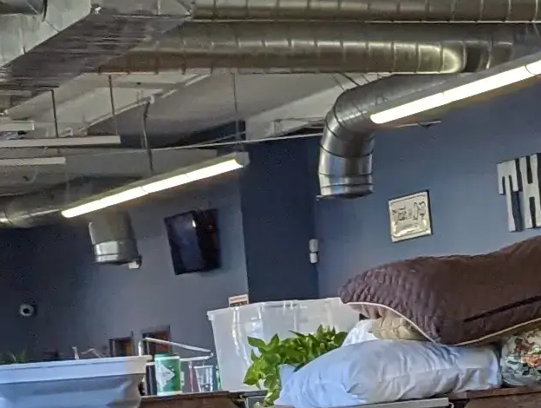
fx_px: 2457
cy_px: 286
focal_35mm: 157
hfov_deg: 9.9
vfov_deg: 9.5
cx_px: 1544
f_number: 1.85
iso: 80
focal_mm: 6.81
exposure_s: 1/128
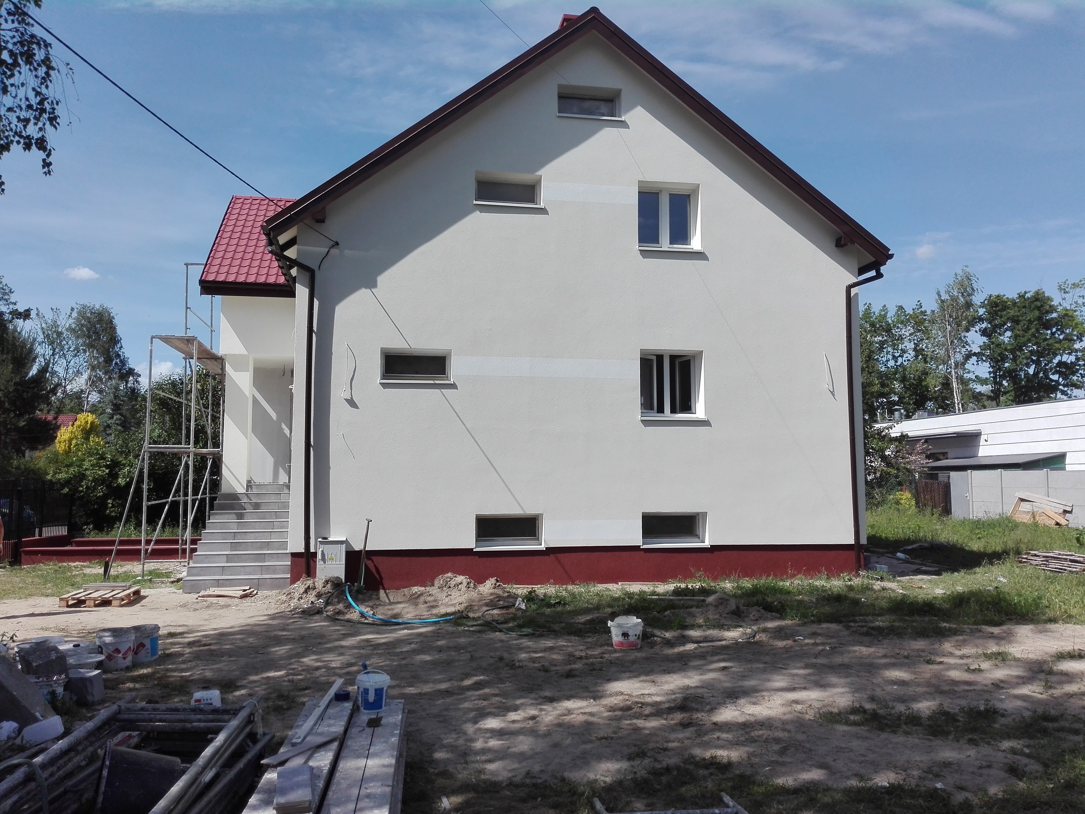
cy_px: 407
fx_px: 846
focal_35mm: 27
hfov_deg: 65.3
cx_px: 542
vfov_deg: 51.4
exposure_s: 1/1730
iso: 100
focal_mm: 3.79
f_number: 2
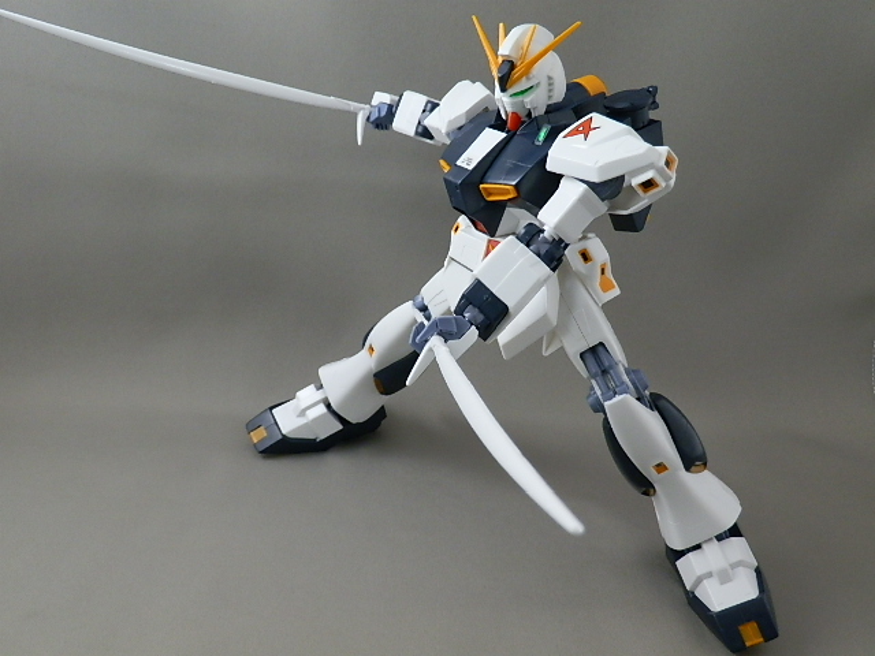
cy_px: 328
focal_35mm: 34
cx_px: 438
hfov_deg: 54.0
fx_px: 859
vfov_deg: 41.8
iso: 200
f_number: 3.5
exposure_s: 1/13
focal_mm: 6.17
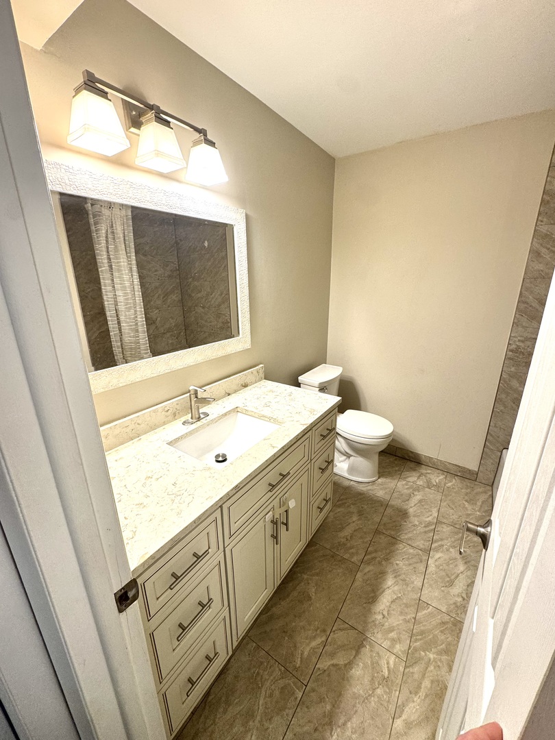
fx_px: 299
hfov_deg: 85.7
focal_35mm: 14
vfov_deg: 102.1
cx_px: 278
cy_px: 370
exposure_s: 1/120
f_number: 2.2
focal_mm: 2.22
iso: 125
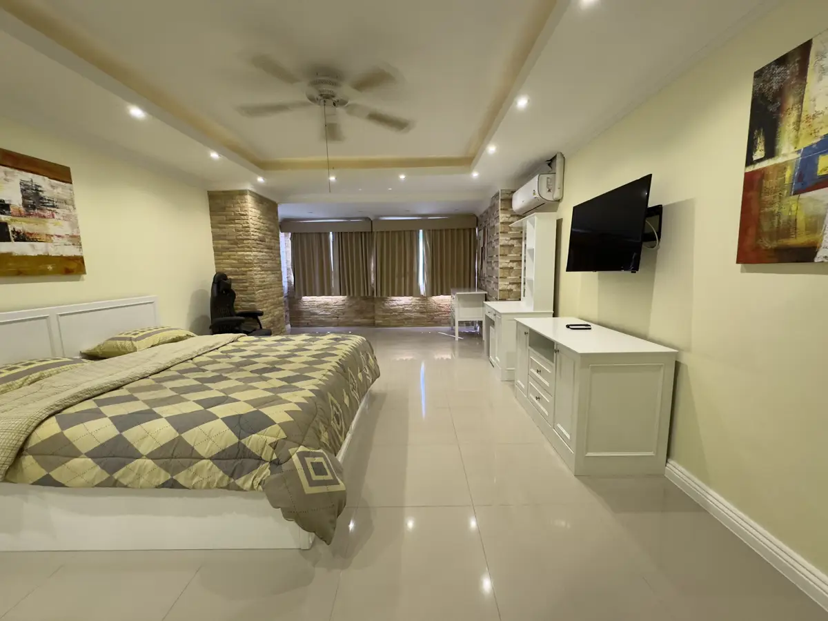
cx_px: 414
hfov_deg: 102.1
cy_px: 310
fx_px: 335
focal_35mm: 14
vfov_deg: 85.7
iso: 200
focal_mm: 2.22
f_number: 2.2
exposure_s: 1/50
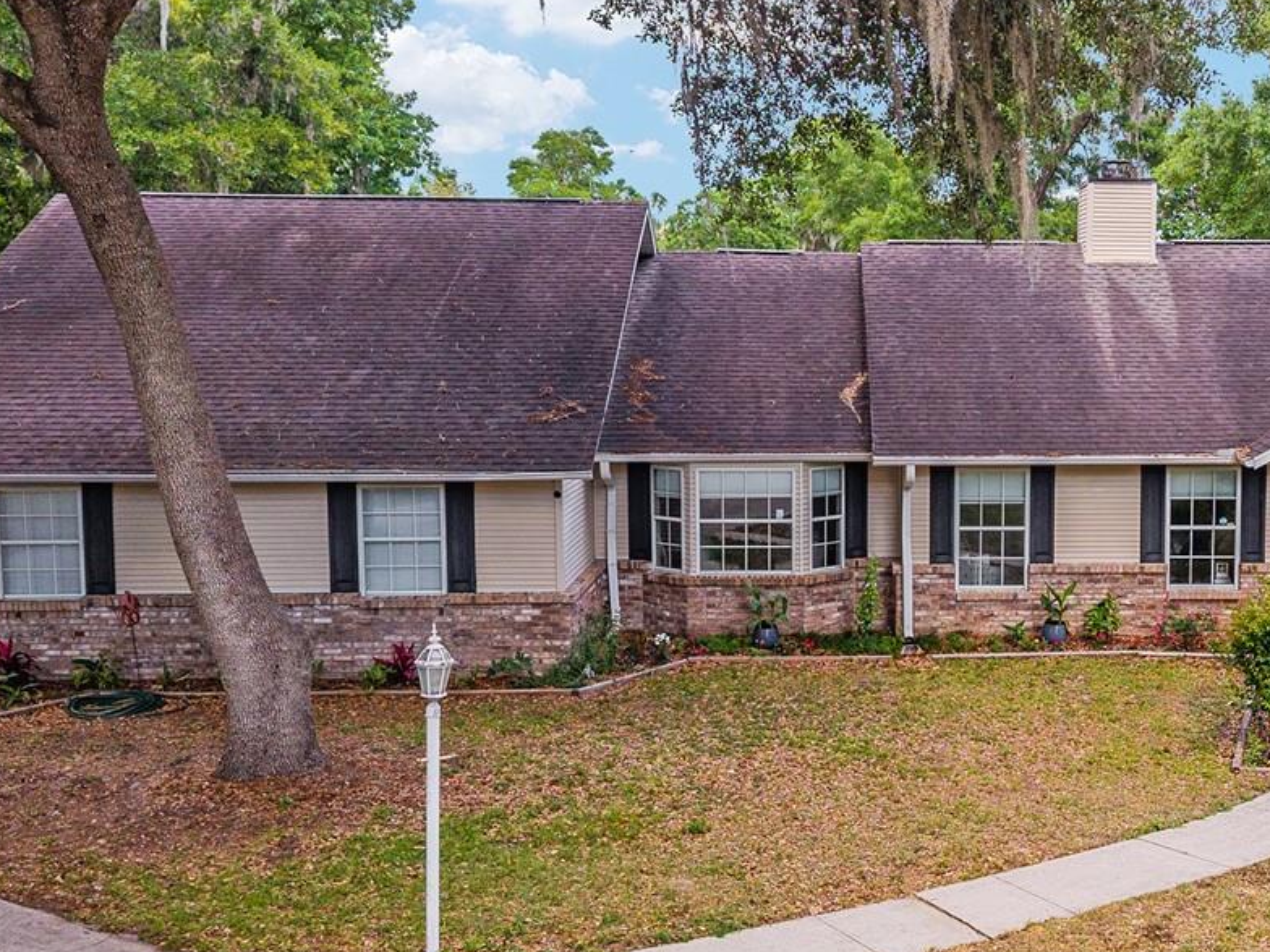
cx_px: 941
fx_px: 1798
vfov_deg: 29.7
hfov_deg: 38.0
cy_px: 491
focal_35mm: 49
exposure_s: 1/1250
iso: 410
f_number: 1.8
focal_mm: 8.67
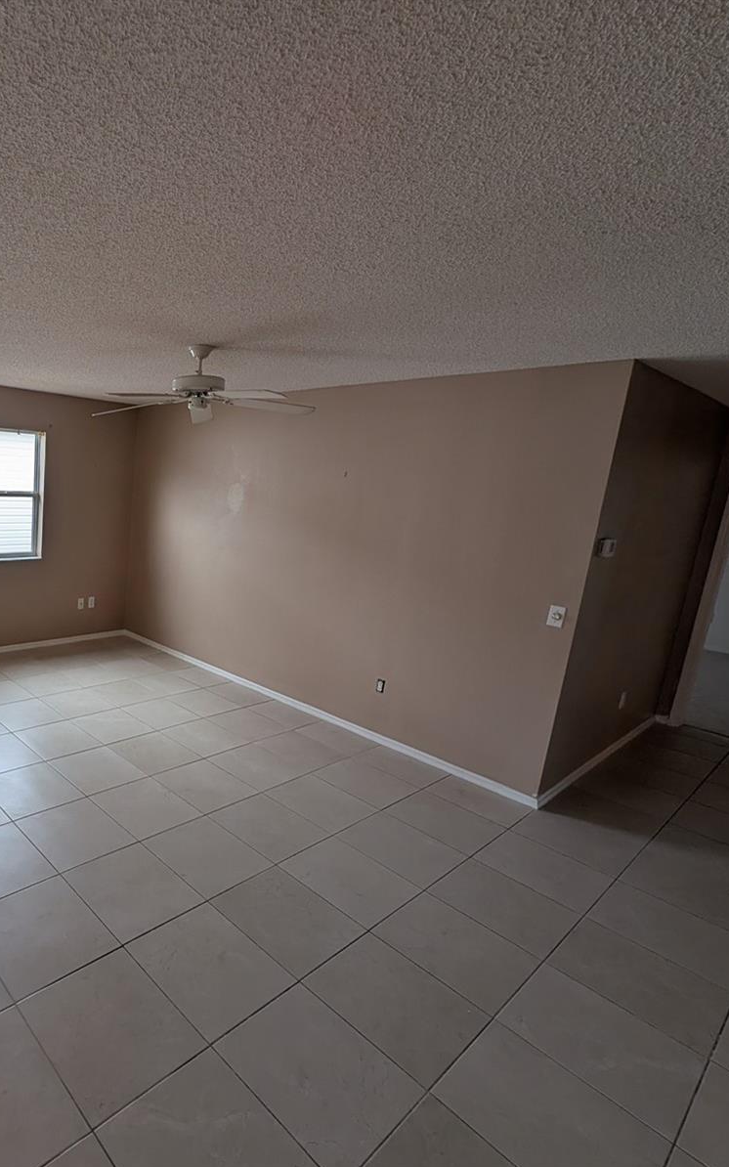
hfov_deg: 59.7
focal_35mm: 17
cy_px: 584
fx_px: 541
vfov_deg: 94.4
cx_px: 98
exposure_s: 1/147
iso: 36
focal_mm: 2.23
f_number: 1.95
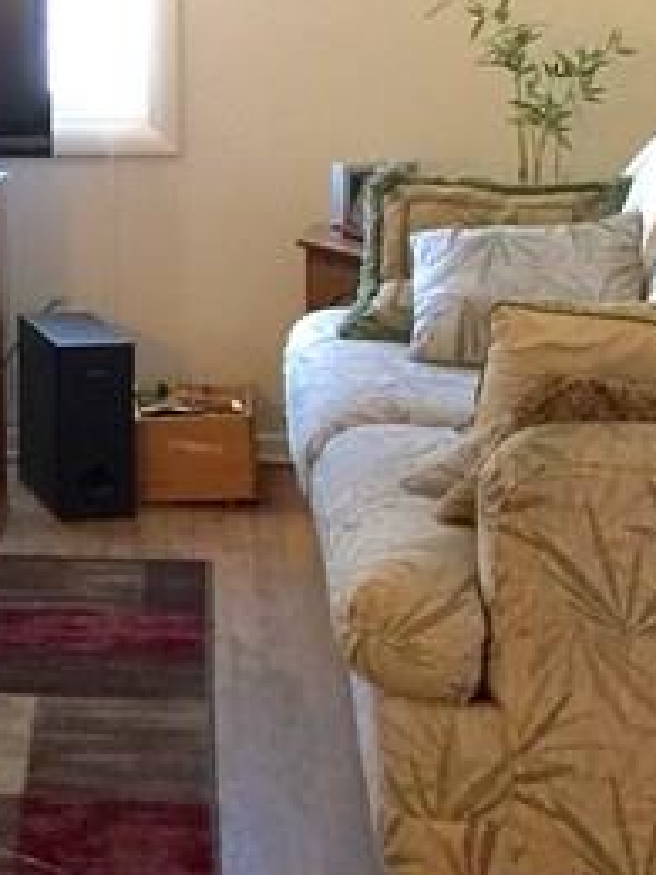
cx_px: -316
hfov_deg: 12.4
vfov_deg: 16.9
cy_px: -3
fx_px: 2881
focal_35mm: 114
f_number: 2.2
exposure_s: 1/15
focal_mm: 4.15
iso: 50
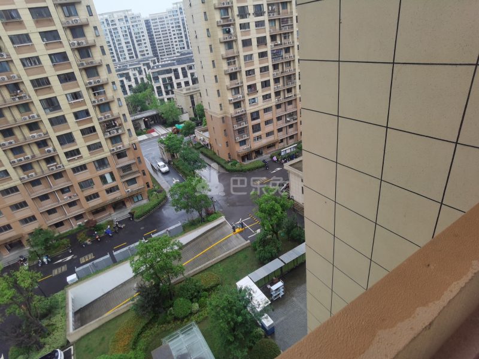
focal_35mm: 18
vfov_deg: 71.6
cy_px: 180
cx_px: 240
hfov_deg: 87.8
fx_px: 249
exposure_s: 1/202
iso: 50
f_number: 1.8
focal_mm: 4.4
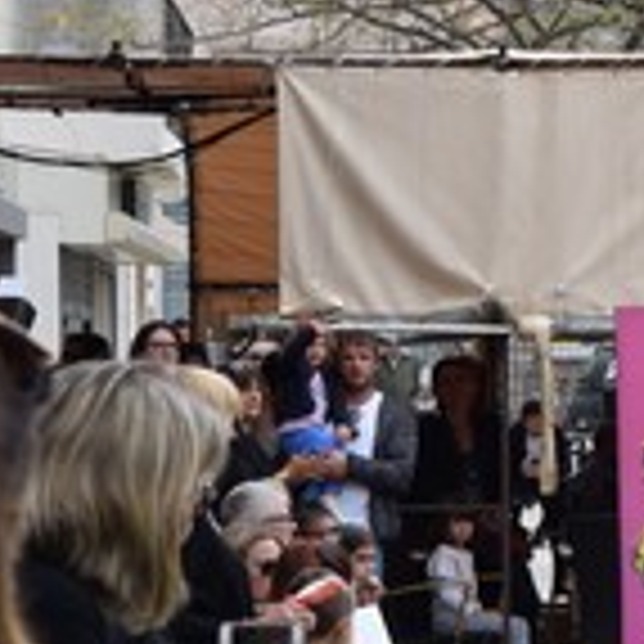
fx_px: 6628
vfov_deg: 5.6
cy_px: 308
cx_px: 1320
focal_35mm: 315
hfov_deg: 5.4
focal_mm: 55
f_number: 8
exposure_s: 1/250
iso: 200
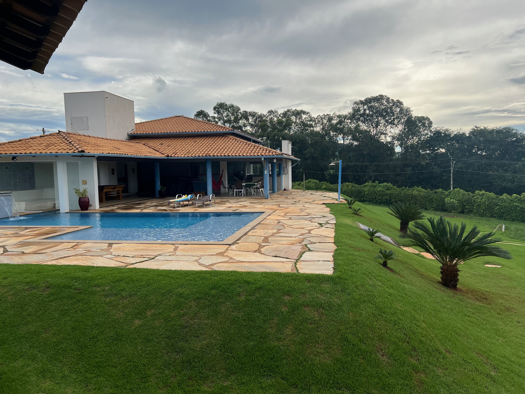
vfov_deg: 53.1
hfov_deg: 67.3
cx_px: 262
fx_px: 394
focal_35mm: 26
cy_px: 197
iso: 50
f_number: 1.5
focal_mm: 5.7
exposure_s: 1/4115
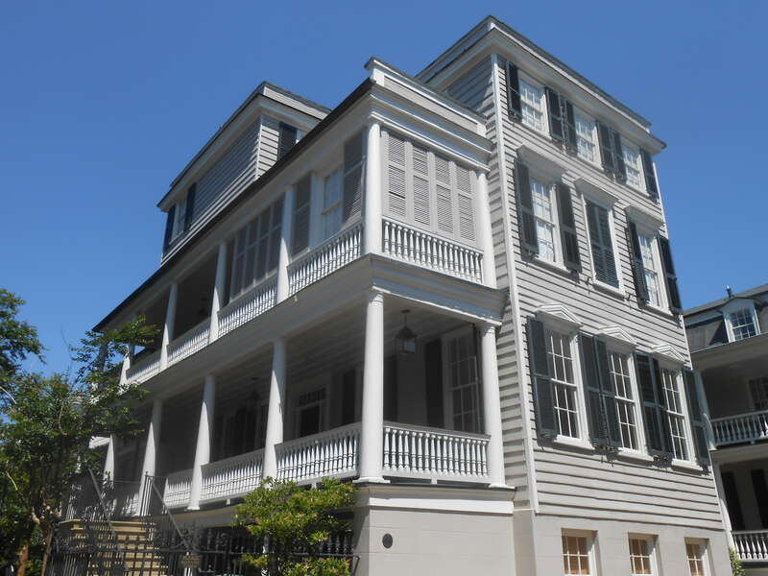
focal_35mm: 30
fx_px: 666
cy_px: 288
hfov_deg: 60.0
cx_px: 384
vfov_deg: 46.8
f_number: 3.8
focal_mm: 5.3
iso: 80
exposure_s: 1/800
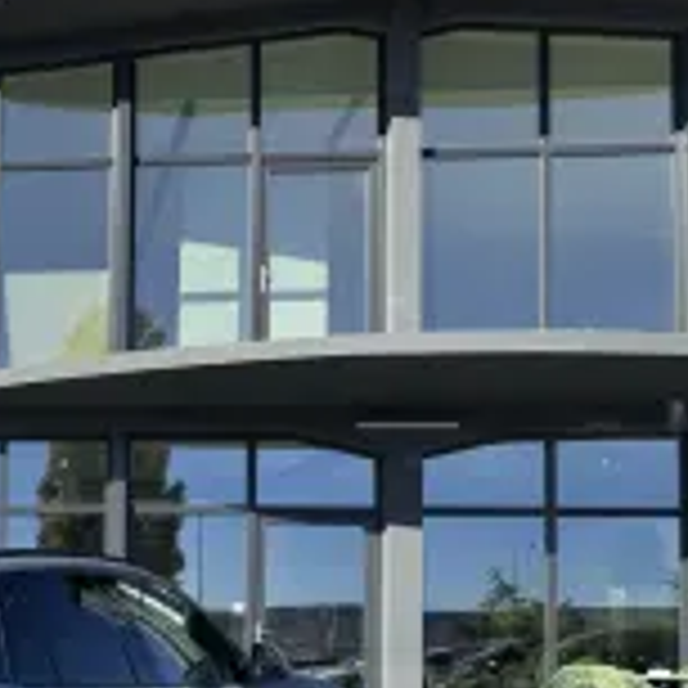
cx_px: -117
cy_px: 580
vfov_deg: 32.8
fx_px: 1124
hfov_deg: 29.7
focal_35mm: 50
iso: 80
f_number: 1.78
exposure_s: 1/1721
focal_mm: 6.76
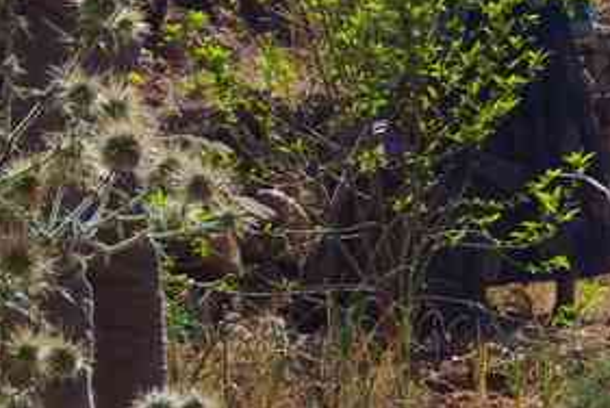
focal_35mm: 207
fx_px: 3506
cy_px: 76
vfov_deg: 6.7
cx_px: 904
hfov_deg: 9.7
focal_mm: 38.8
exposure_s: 1/80
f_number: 11
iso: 200
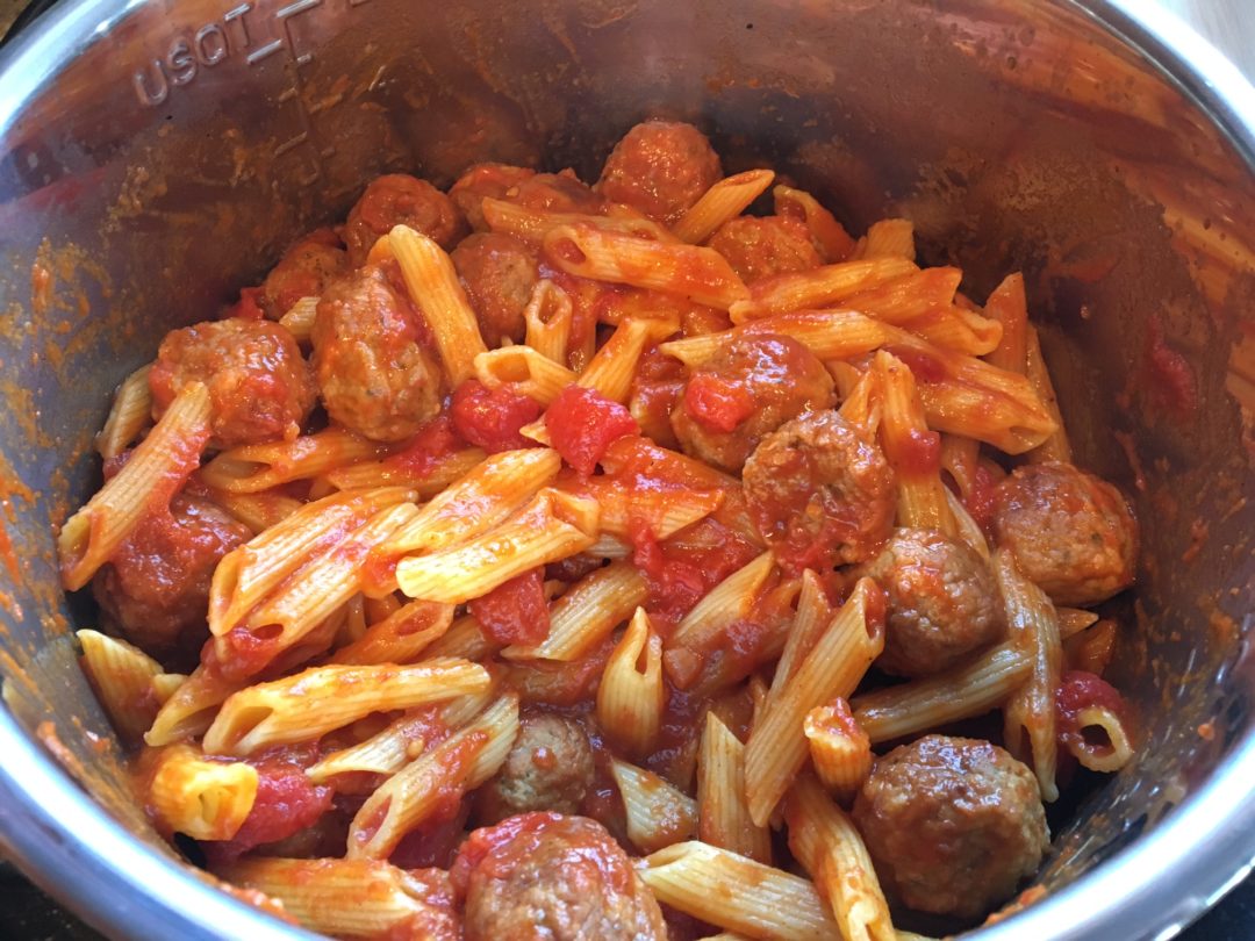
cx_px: 628
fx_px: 1051
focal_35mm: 29
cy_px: 470
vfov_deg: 48.2
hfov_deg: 61.7
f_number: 2.2
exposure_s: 1/24
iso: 200
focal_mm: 4.15
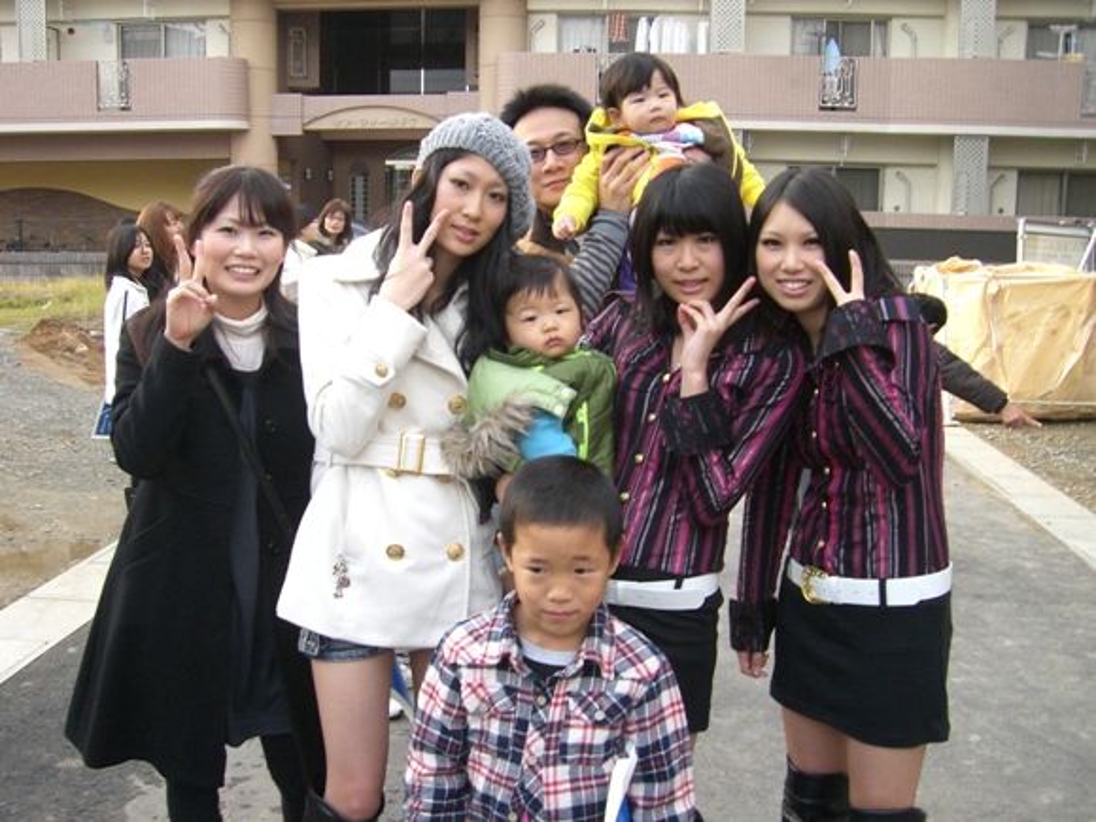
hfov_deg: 49.0
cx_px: 548
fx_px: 1203
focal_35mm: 38
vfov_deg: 37.7
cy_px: 411
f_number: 2.7
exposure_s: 1/200
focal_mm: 6.2
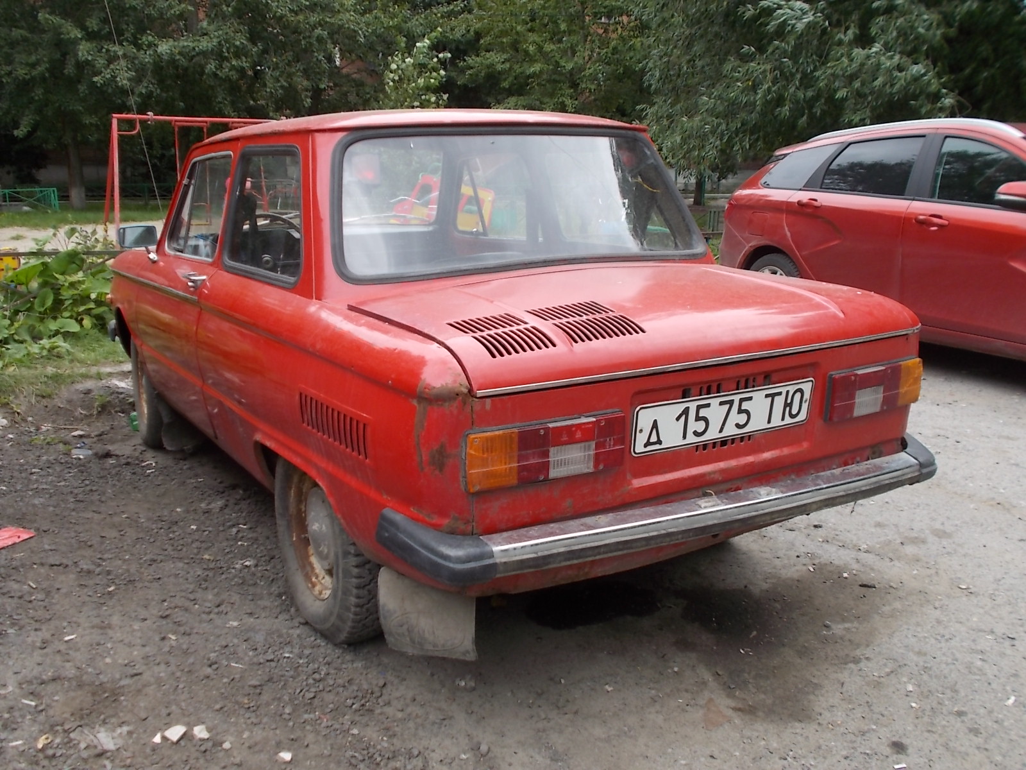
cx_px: 513
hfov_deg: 54.0
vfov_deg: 41.8
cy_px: 385
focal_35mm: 34
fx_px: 1008
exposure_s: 1/250
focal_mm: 6
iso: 100
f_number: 3.6
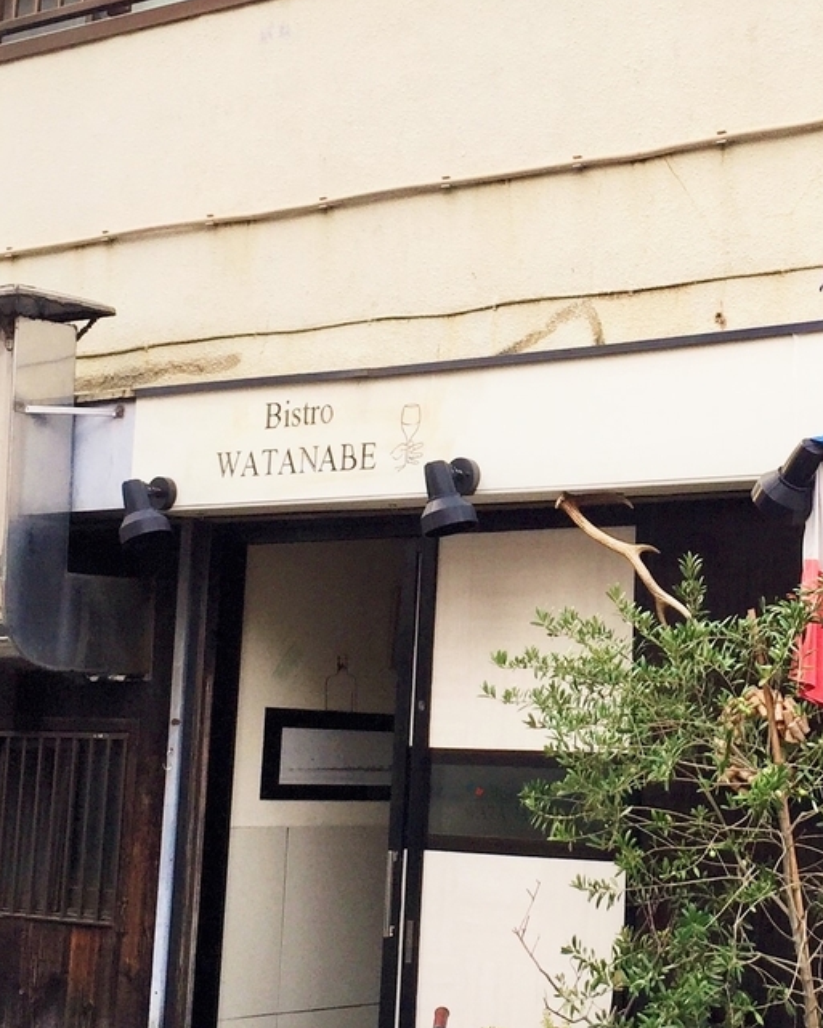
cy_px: 784
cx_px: 388
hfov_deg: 28.6
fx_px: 1613
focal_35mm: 53
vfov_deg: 34.5
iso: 32
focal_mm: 4.15
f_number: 2.2
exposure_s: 1/160
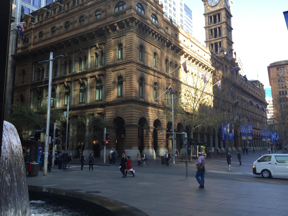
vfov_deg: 45.4
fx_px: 258
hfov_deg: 58.3
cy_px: 106
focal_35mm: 31
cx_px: 152
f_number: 2.2
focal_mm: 4.15
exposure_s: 1/182
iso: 32
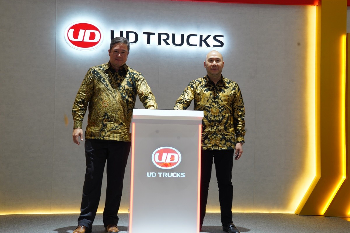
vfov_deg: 21.9
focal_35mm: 62
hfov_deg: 32.4
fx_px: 603
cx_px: 175
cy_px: 116
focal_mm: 62
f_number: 9
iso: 800
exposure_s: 1/40
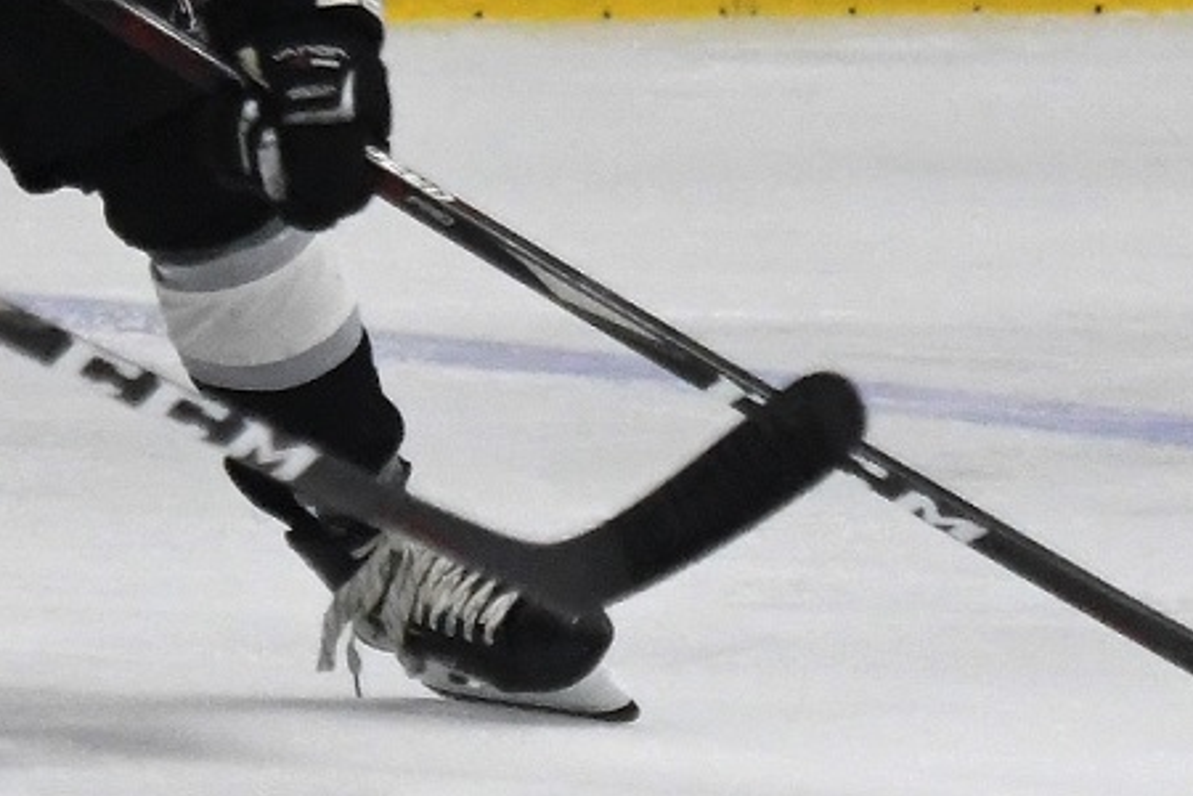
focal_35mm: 421
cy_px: -20
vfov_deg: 3.3
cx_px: 167
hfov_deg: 4.9
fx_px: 13950
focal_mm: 116
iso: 4000
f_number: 2.8
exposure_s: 1/1000
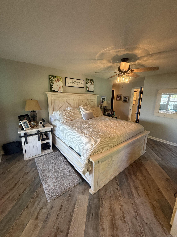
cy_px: 118
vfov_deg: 102.1
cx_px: 88
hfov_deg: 85.7
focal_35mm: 14
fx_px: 95
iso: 320
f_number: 2.2
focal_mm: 2.22
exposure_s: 1/120
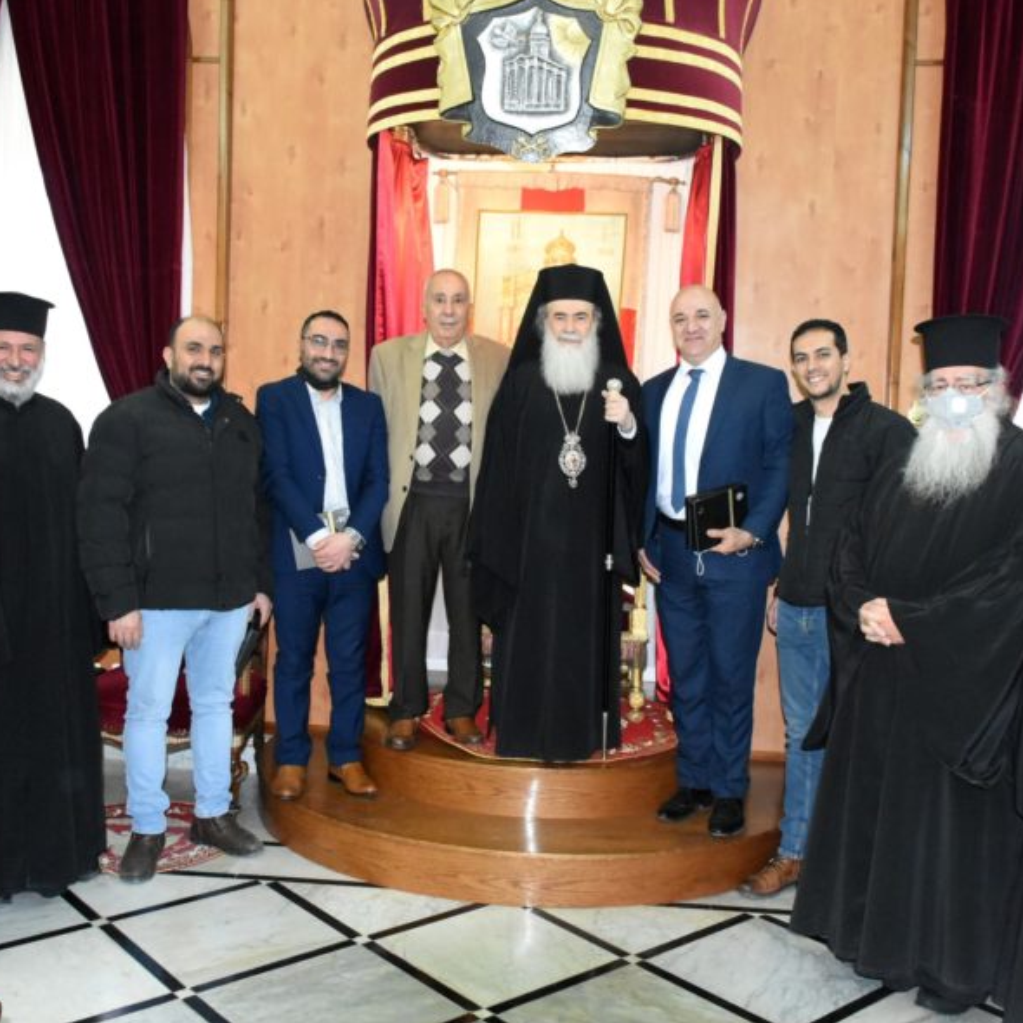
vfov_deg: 47.2
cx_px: 506
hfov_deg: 47.2
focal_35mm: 35
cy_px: 505
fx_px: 1170
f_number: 5
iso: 5000
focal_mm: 18
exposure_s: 1/125
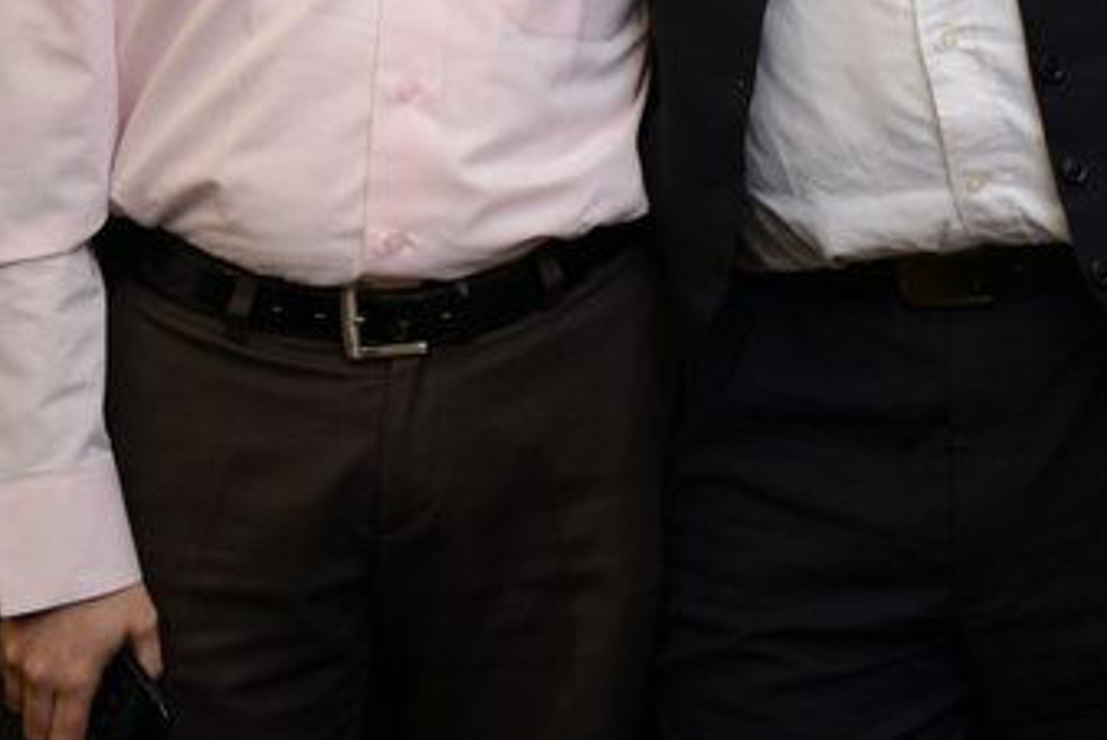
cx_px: 1127
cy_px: -354
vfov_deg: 11.5
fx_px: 3539
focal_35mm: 115
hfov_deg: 17.3
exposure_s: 1/125
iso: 400
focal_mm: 38
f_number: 2.8
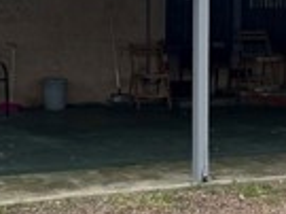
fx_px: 1015
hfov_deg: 16.0
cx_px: 169
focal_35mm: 123
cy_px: 51
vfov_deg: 12.0
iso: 50
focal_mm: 5.7
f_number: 1.5
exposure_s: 1/1183
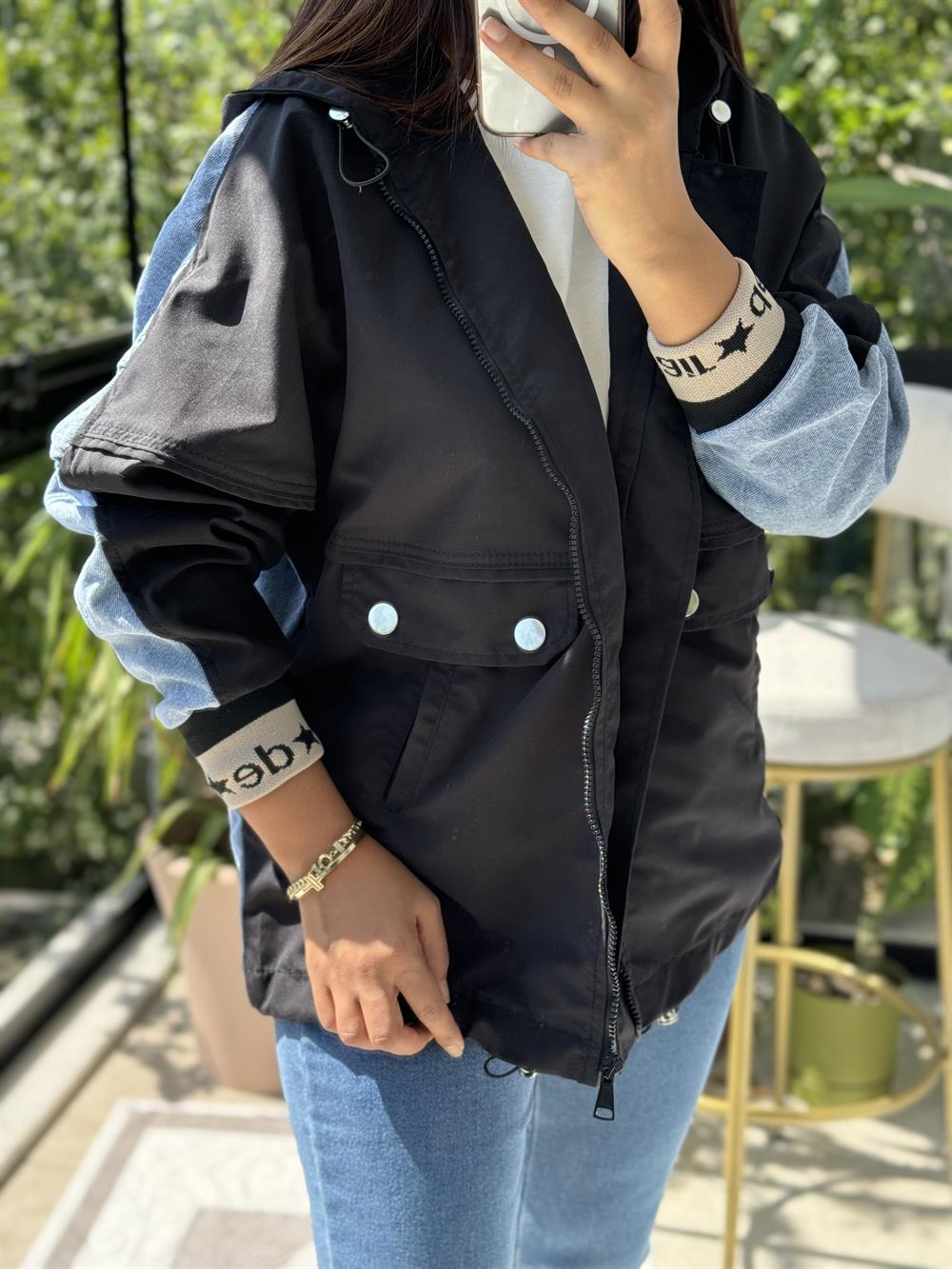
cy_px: 634
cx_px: 476
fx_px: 1760
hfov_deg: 30.3
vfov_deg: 39.7
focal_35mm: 48
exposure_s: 1/188
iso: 64
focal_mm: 6.76
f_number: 1.78
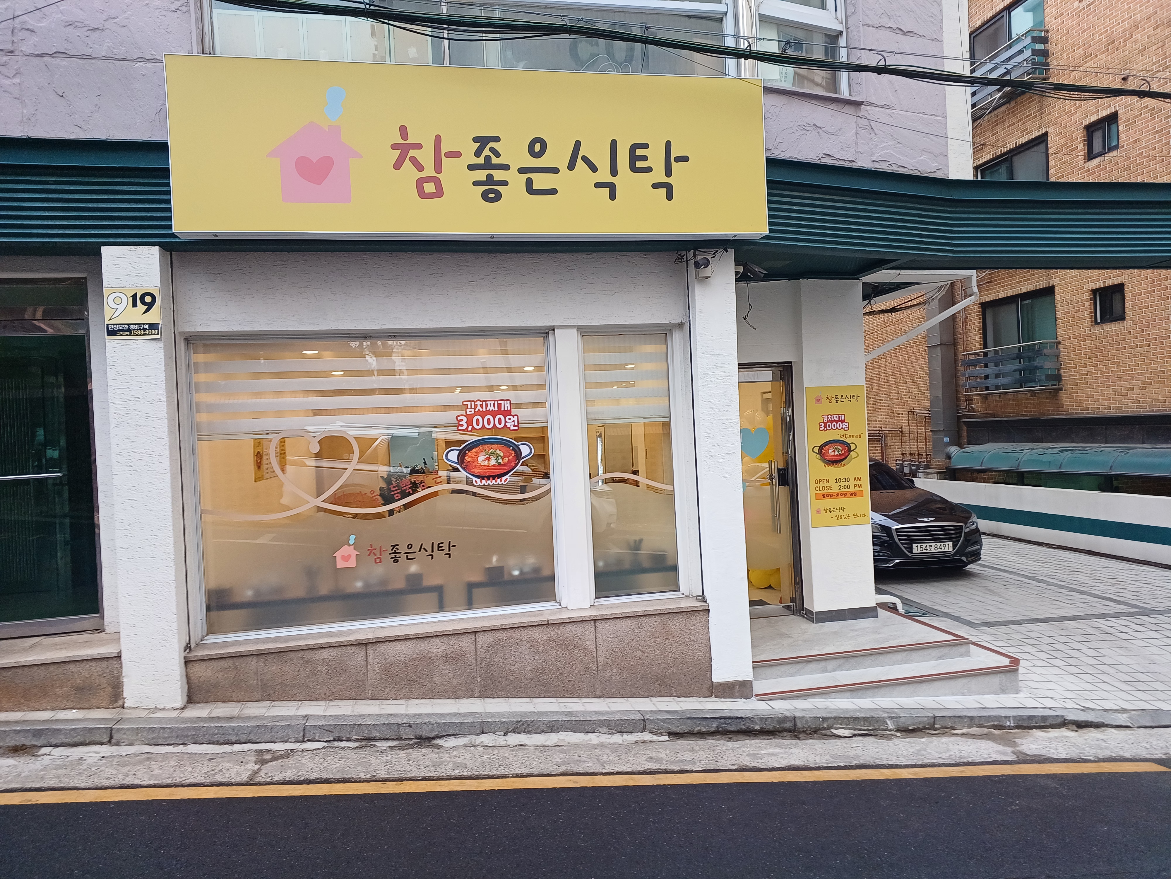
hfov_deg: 73.9
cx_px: 586
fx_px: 778
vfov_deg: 58.9
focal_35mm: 23
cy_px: 440
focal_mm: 5.06
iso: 64
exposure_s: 1/60
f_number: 1.8
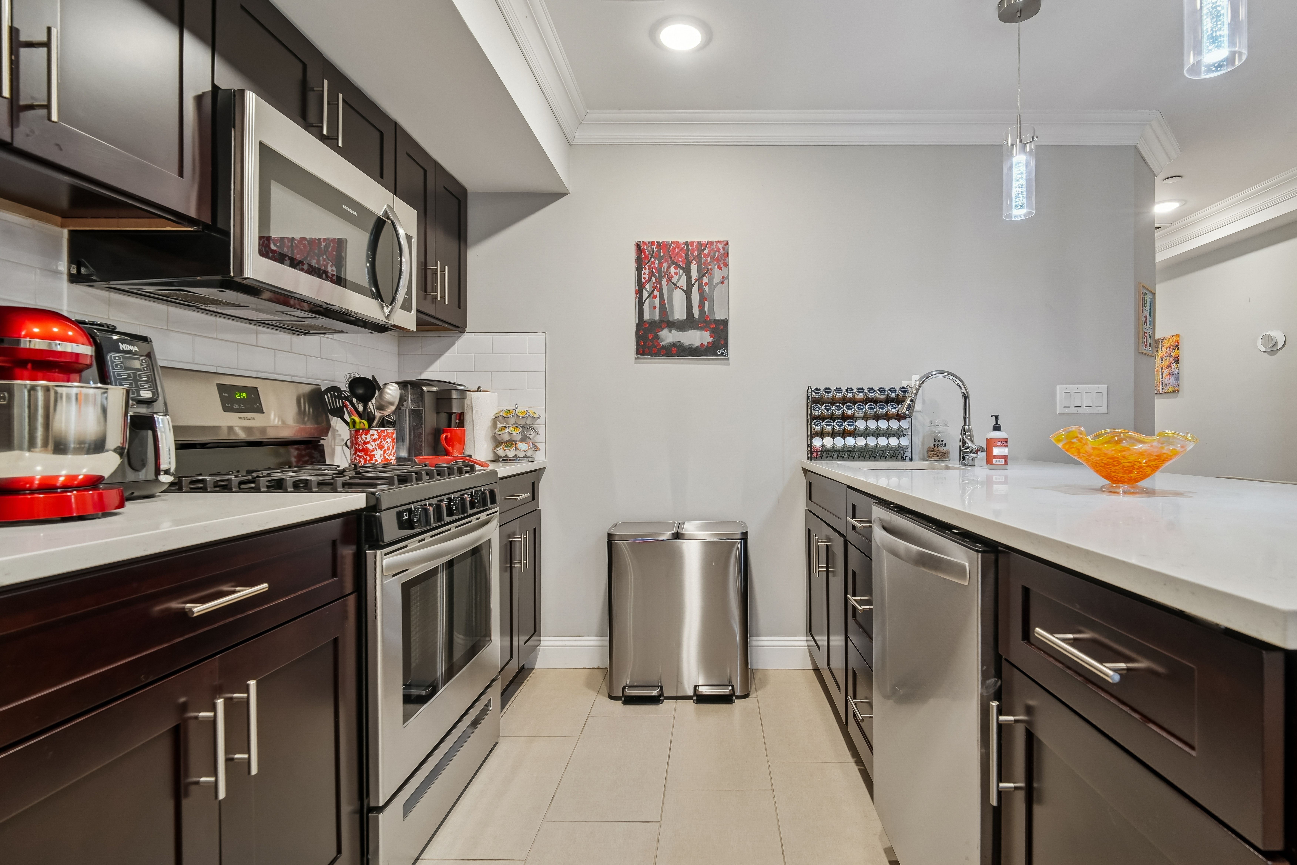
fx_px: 576
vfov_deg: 73.7
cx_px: 648
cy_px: 432
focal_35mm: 16
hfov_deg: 96.7
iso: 400
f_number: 8
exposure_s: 1/5
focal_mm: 16
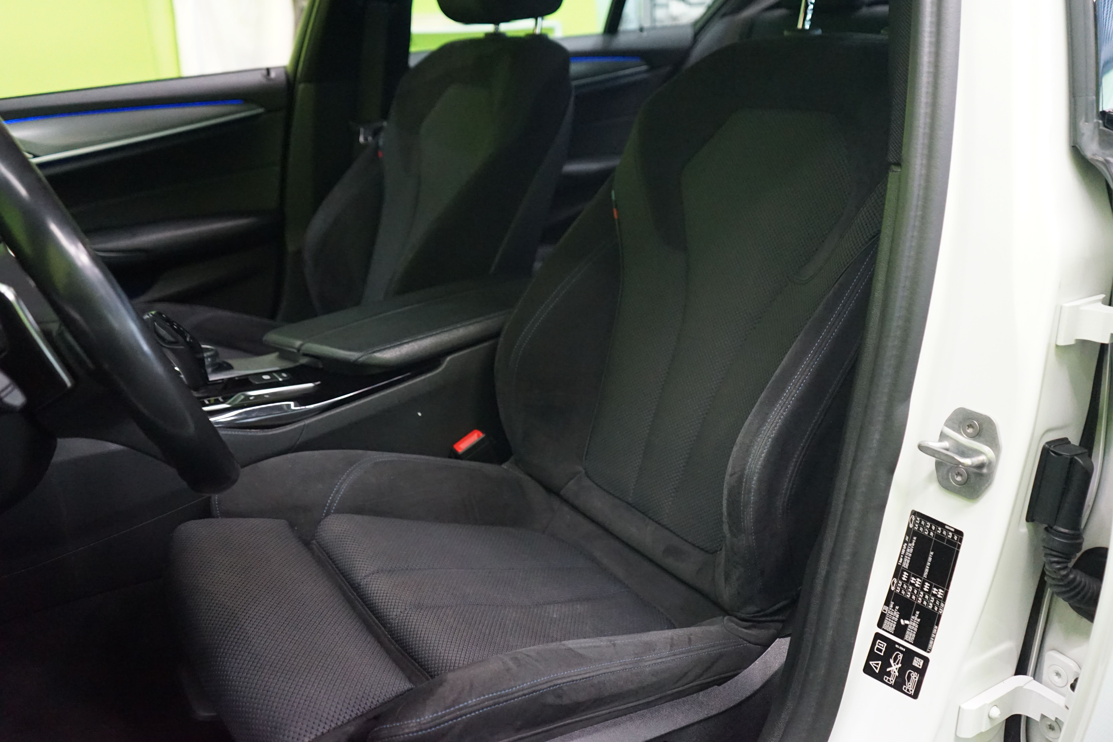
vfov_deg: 45.0
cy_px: 371
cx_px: 556
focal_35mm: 29
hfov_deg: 63.7
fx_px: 897
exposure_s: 1/80
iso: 6400
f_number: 3.5
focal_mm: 29
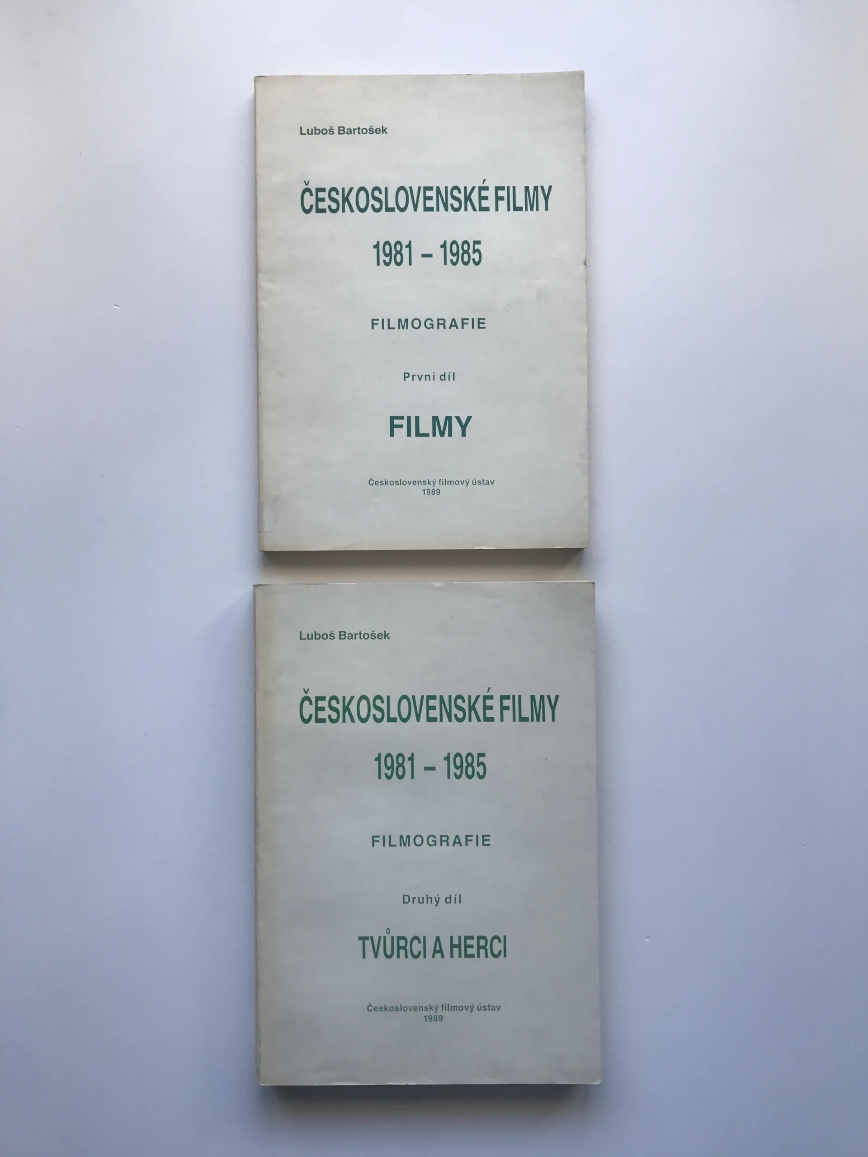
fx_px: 936
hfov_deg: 49.7
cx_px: 434
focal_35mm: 28
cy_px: 578
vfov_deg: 63.4
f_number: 1.8
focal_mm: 3.99
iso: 32
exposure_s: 1/100
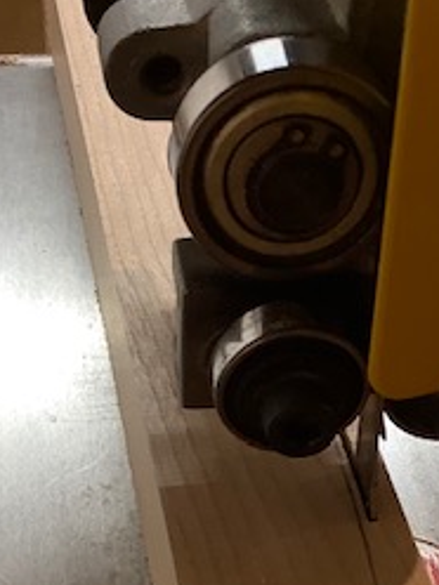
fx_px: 1353
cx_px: 281
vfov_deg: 23.7
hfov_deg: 18.4
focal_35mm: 80
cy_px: 545
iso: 125
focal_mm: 3.3
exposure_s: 1/60
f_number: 2.4
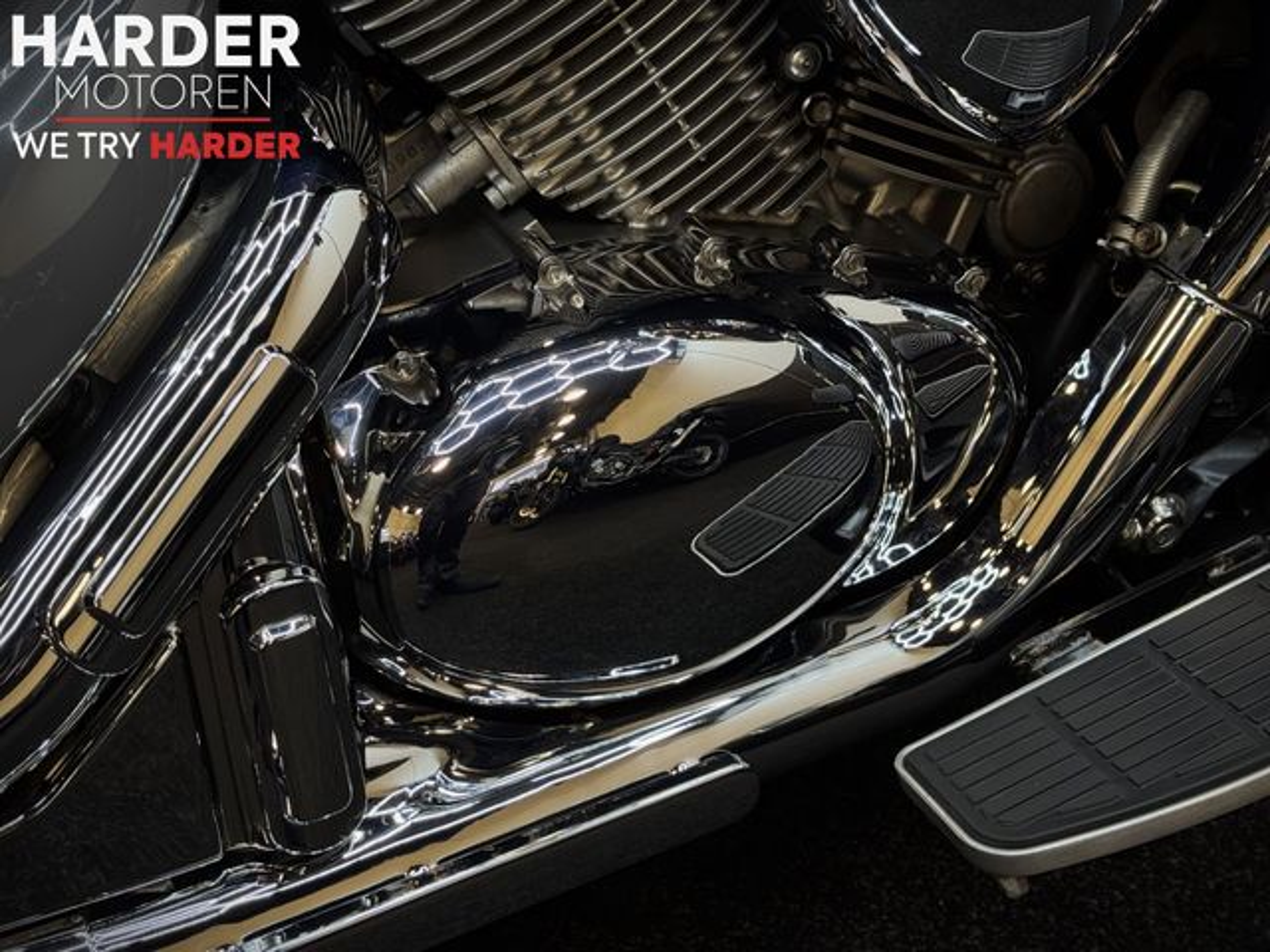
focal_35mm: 48
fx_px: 1761
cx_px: 635
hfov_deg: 39.7
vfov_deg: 30.3
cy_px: 476
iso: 50
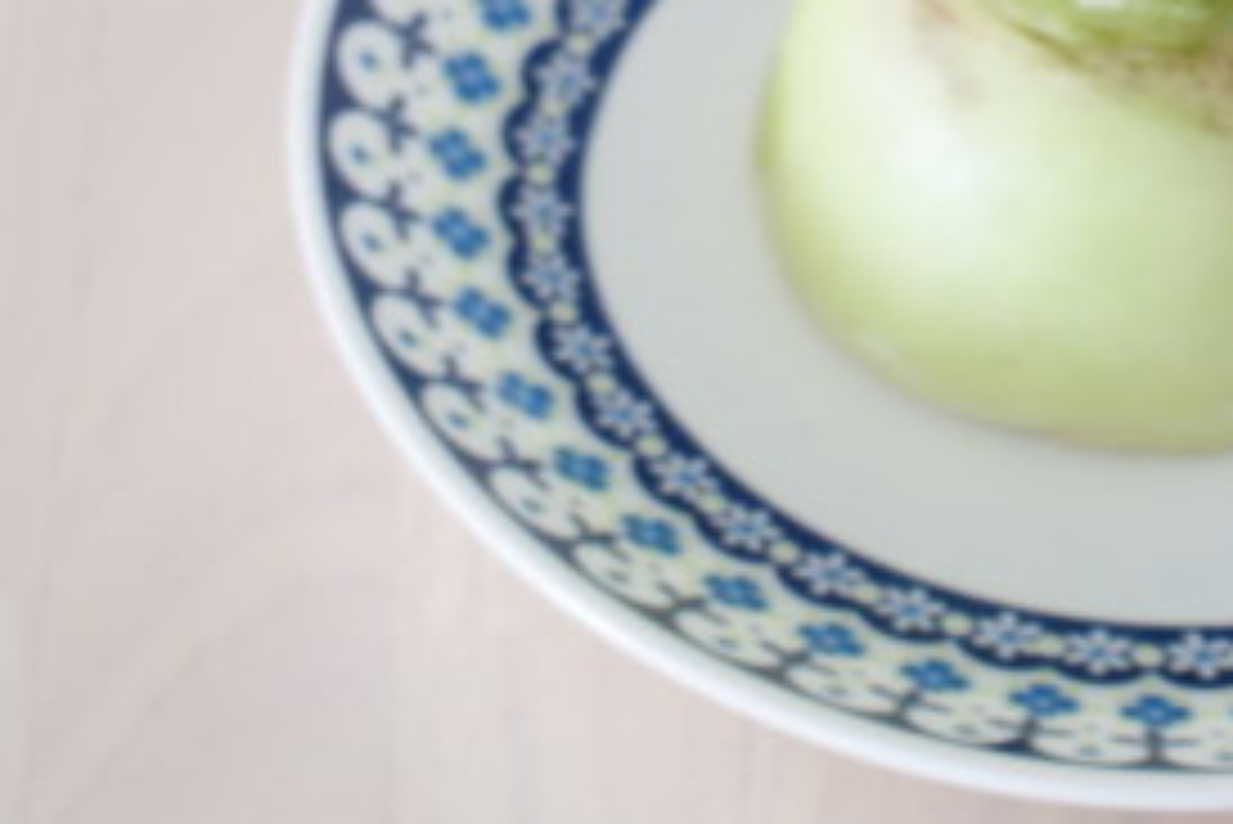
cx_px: 1224
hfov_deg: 13.2
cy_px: -360
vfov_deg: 8.8
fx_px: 5259
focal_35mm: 153
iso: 400
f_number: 5.6
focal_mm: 35
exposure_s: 1/4
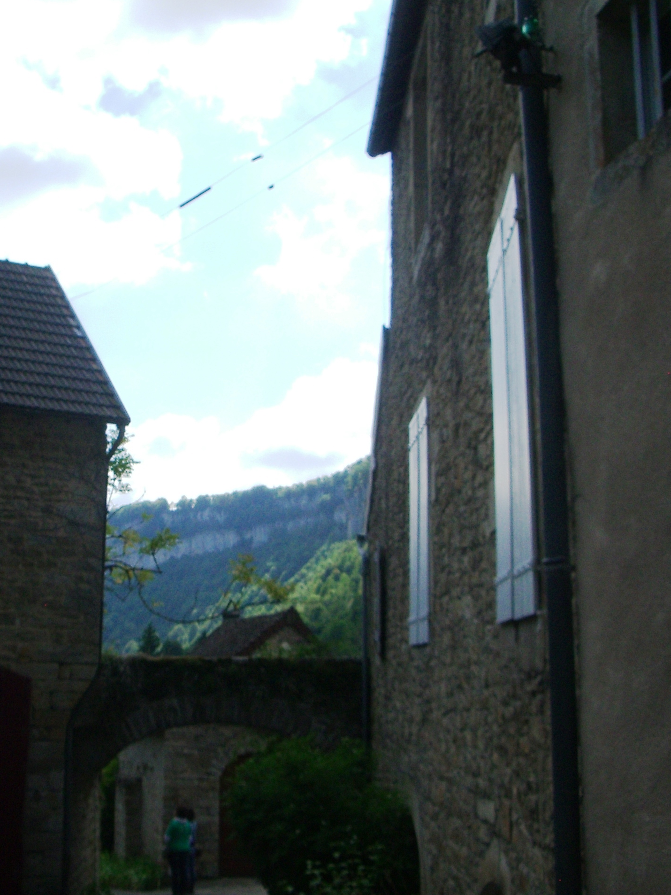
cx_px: 208
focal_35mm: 47
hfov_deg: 30.6
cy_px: 446
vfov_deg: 40.4
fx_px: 1214
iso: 80
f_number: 4.3
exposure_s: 1/800
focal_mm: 5.8
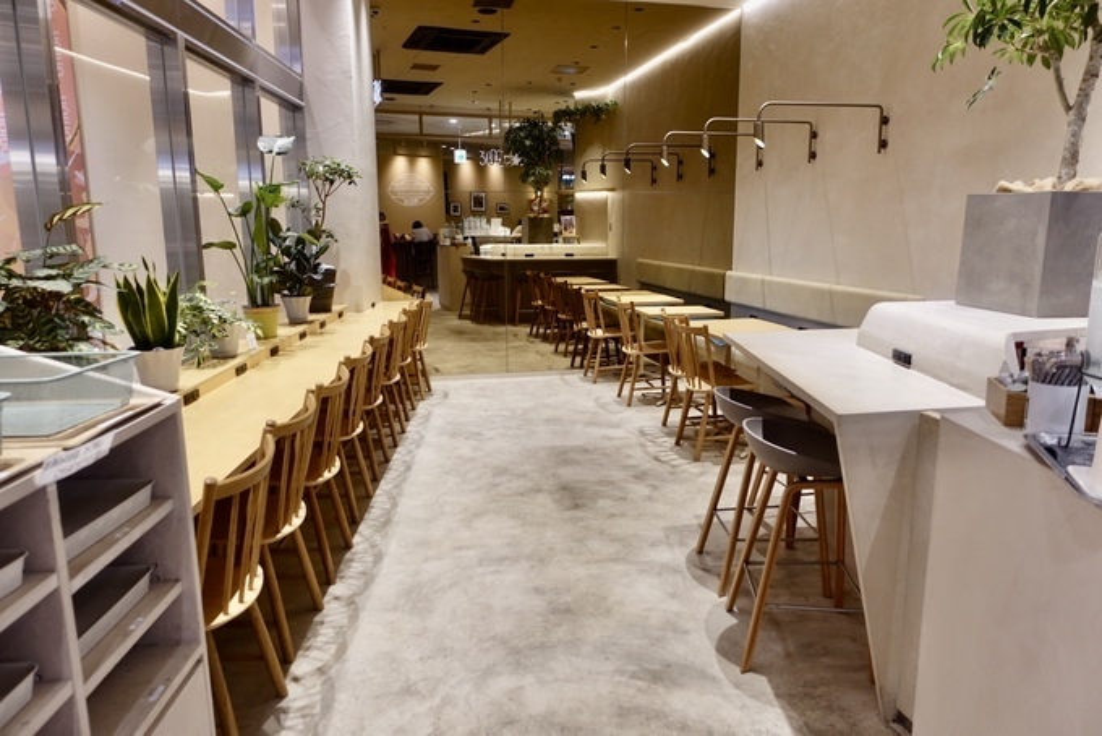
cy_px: 368
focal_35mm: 24
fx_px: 735
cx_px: 551
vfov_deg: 53.2
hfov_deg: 73.7
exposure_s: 1/40
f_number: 2
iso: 125
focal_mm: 9.4
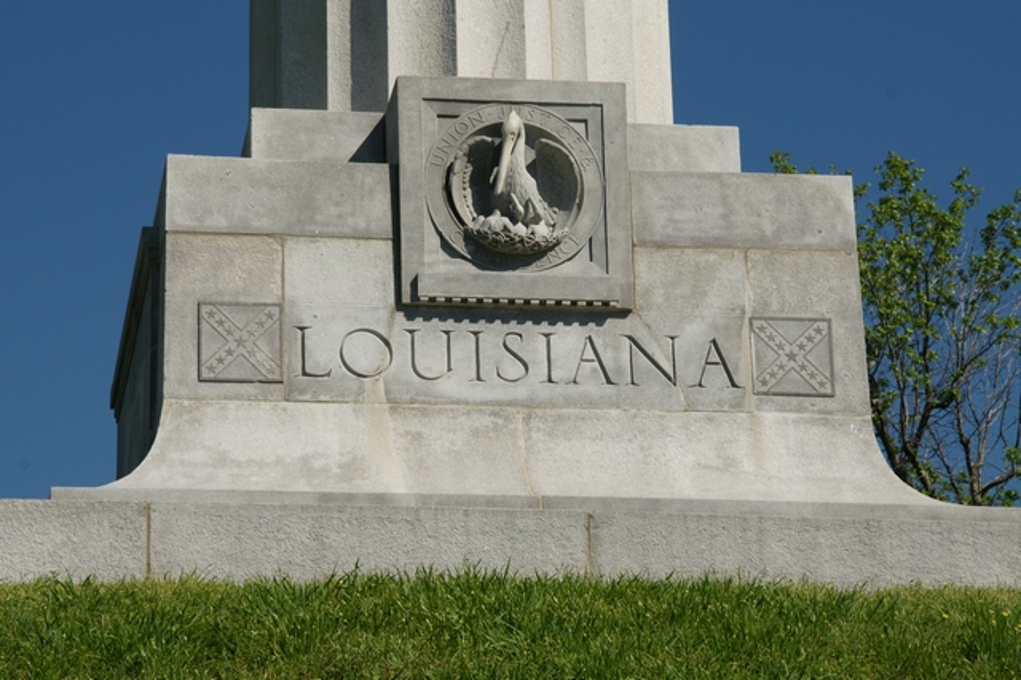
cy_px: 340
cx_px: 510
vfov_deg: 9.1
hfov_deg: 13.7
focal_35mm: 150
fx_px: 4252
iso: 200
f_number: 13
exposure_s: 1/400
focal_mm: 100
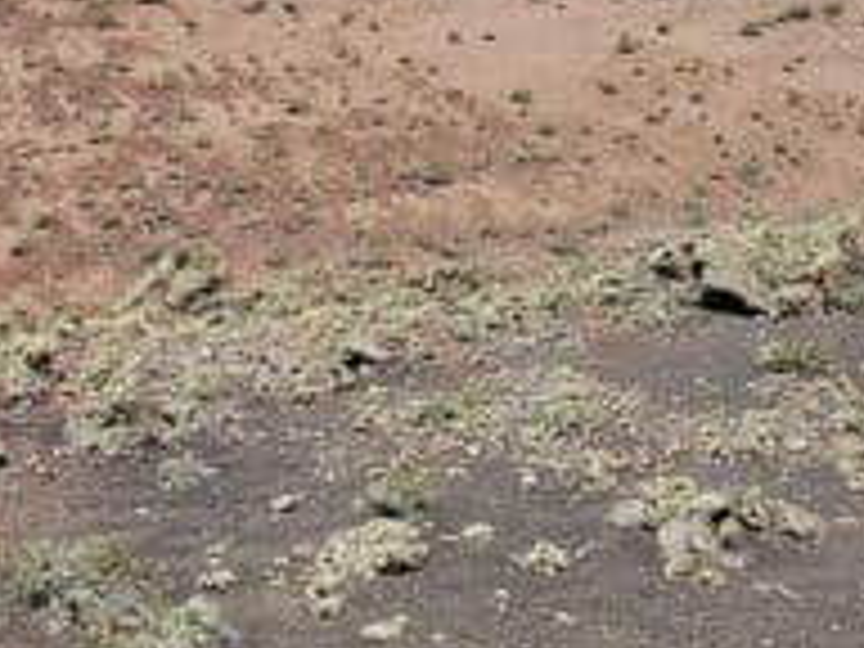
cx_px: 243
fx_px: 1298
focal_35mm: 52
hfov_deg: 36.2
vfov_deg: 27.5
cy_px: 522
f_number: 2.2
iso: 50
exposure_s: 1/1061
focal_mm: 2.2
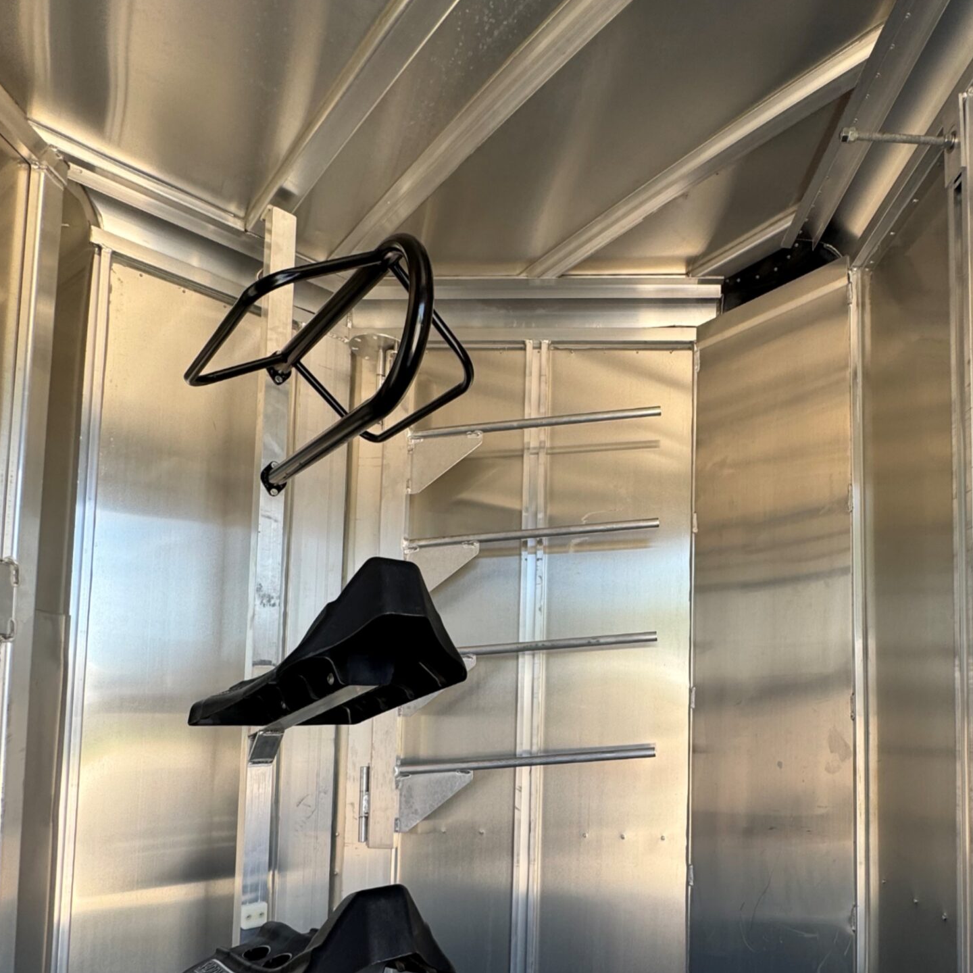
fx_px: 700
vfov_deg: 67.4
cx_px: 622
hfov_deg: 68.3
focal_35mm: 22
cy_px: 662
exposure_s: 1/157
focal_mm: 2.22
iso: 40
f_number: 2.2
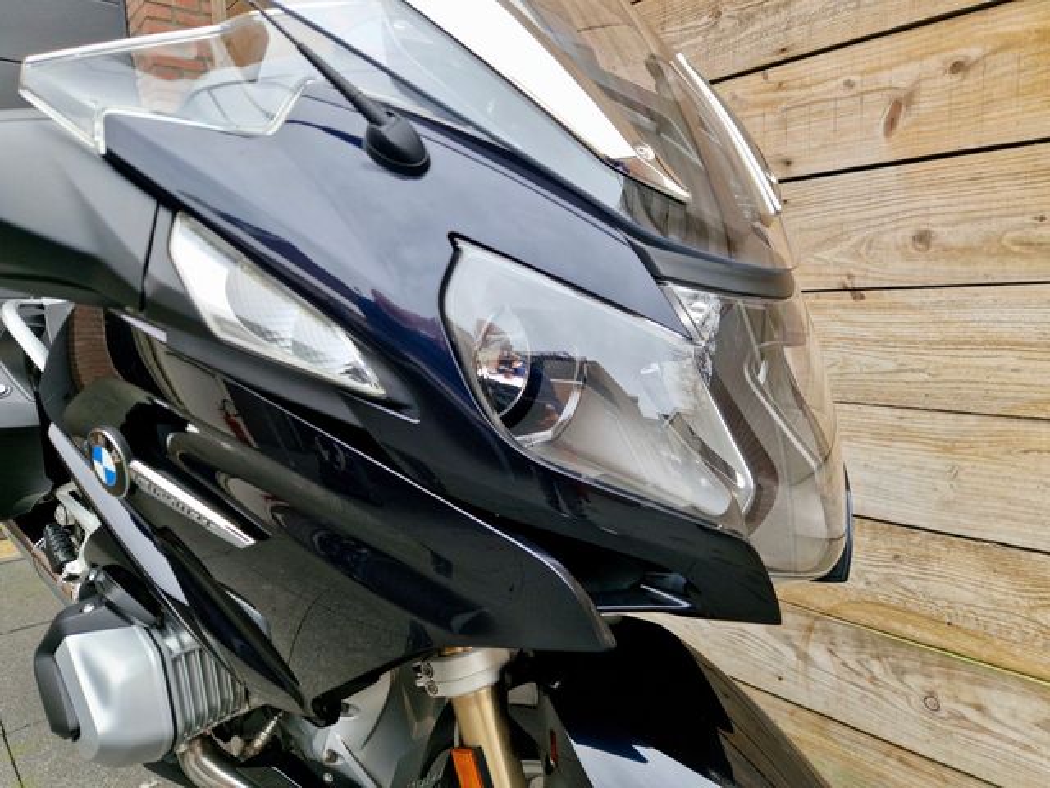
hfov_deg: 73.9
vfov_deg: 58.9
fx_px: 698
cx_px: 525
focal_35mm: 23
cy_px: 394
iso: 50
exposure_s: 1/50
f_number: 1.8
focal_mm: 5.4
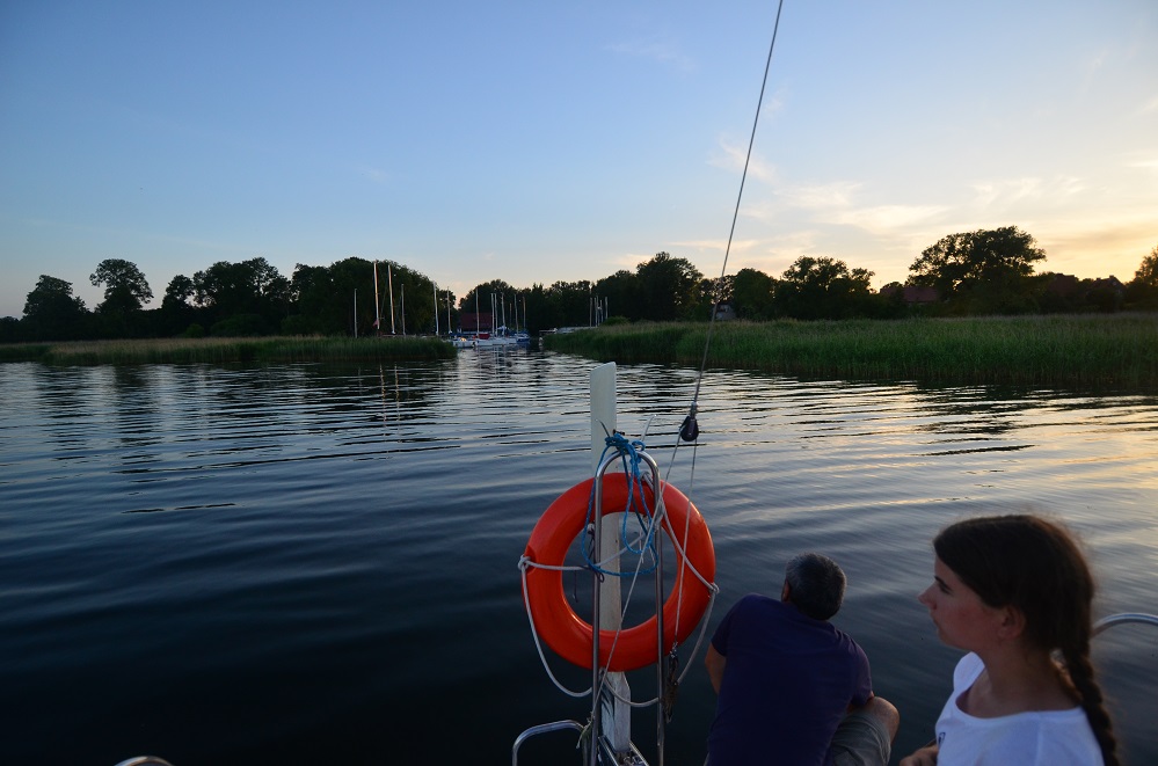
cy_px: 383
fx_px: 1059
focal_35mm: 33
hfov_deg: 57.3
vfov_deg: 39.8
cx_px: 579
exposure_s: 1/1250
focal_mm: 22
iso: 400
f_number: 4
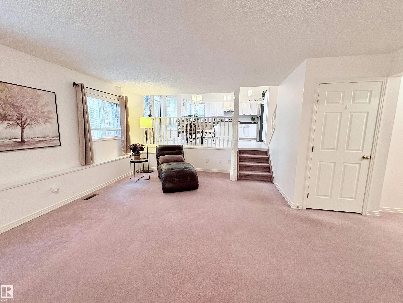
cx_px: 202
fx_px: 163
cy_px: 152
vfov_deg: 85.7
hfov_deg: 102.1
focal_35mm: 14
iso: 160
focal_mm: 2.22
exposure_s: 1/60
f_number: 2.2
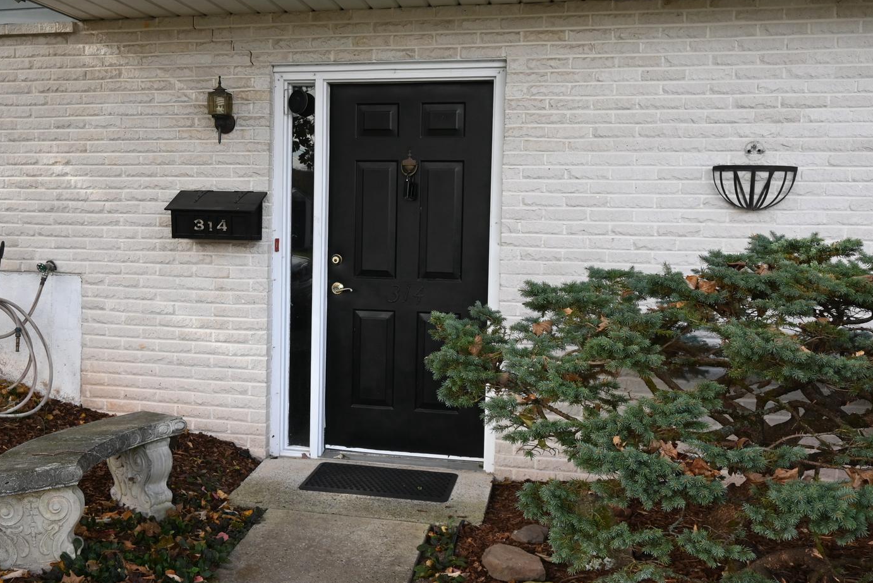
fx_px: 970
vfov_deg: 33.4
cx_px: 340
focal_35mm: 40
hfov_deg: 48.1
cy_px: 274
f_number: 4
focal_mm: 18
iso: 400
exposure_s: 1/250
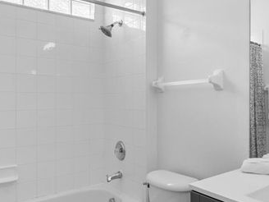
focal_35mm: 33
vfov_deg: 42.9
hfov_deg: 53.6
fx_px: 256
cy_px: 107
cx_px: 191
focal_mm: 16
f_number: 8
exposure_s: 1/30
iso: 800
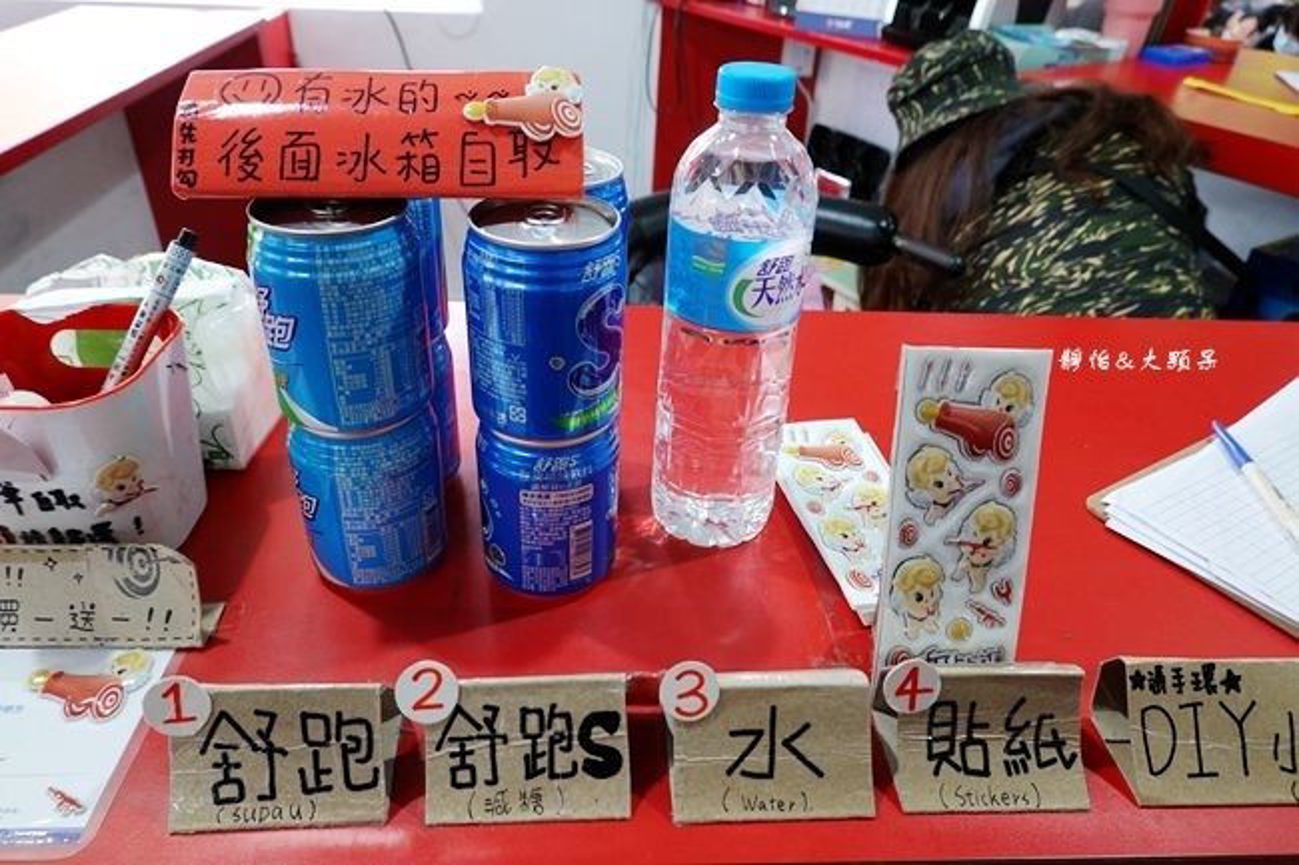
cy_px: 432
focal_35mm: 24
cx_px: 650
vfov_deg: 53.1
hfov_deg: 73.8
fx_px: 866
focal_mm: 9
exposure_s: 1/30
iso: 640
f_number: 2.8
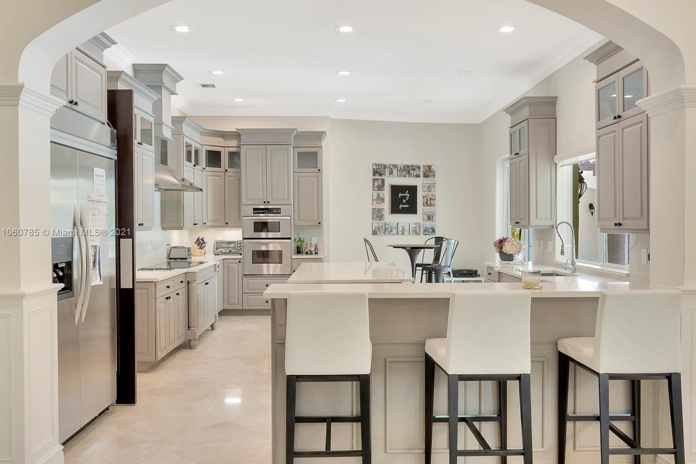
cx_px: 347
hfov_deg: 60.3
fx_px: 599
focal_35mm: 31
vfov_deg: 42.3
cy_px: 233
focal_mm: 20
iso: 640
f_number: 8
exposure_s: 1/20
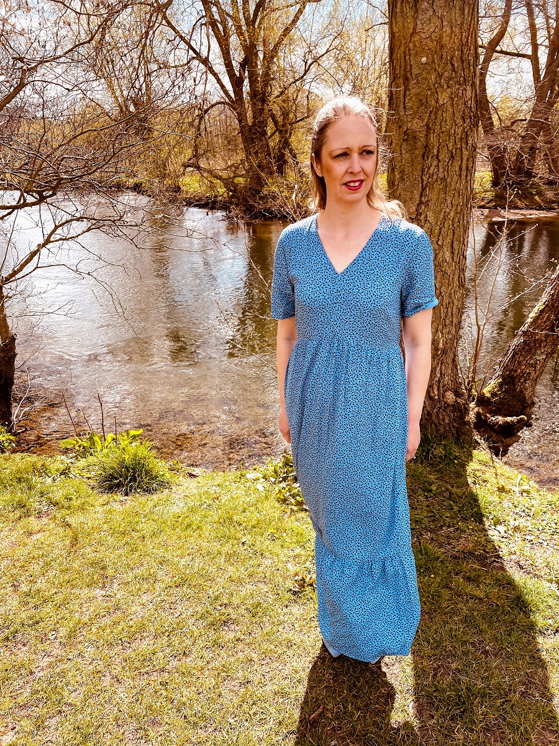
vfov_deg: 67.3
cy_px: 373
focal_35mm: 26
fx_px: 560
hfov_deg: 53.1
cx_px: 280
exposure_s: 1/1473
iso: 32
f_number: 1.6
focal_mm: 4.2
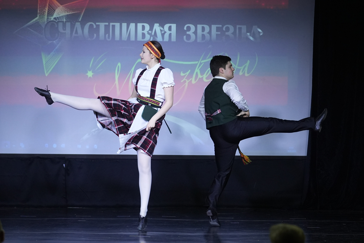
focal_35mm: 184
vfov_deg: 7.5
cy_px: 122
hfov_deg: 11.2
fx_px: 1860
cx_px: 182
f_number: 2.8
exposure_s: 1/400
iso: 2500
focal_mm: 123
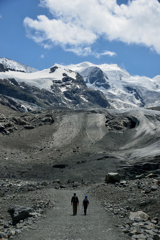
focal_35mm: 58
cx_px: 80
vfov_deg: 34.5
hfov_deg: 23.4
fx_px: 386
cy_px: 120
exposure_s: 1/200
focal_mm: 58
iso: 100
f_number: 7.1
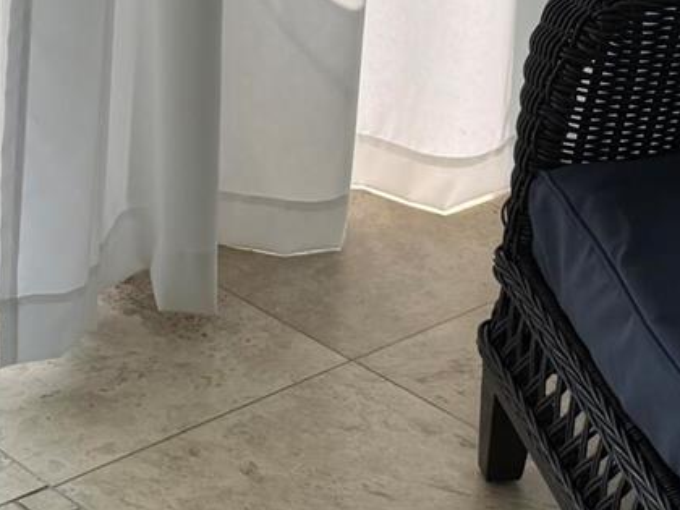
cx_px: -32
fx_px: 2298
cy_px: 176
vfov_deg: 12.6
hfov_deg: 16.4
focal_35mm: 117
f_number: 1.78
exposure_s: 1/1005
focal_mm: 6.76
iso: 80
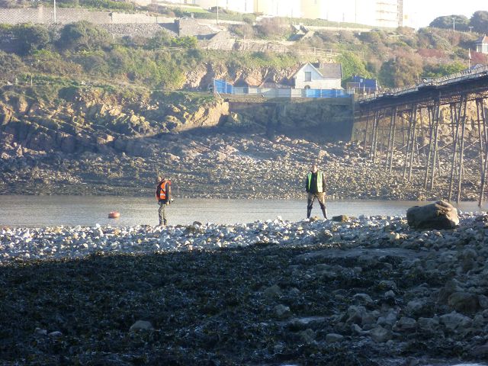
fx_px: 1974
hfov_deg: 14.1
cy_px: 183
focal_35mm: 140
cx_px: 244
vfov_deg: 10.6
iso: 320
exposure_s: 1/125
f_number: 6.9
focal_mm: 25
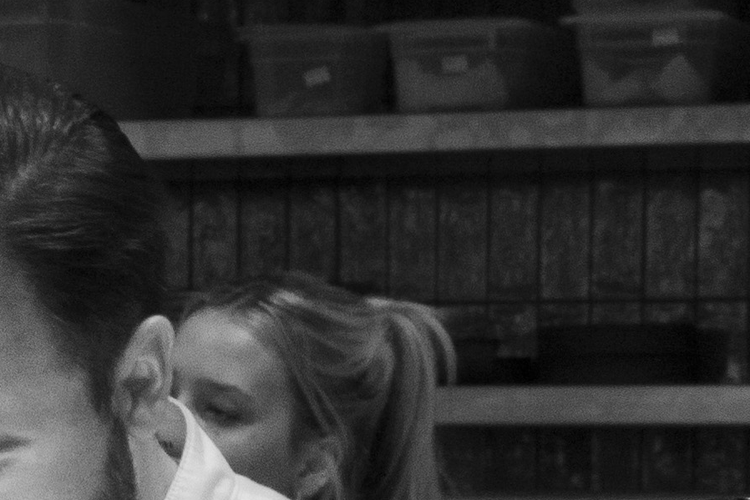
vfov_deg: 6.4
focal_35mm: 213
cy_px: 614
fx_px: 4438
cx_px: -700
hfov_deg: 9.1
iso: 100
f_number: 10
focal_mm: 25
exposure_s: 1/50
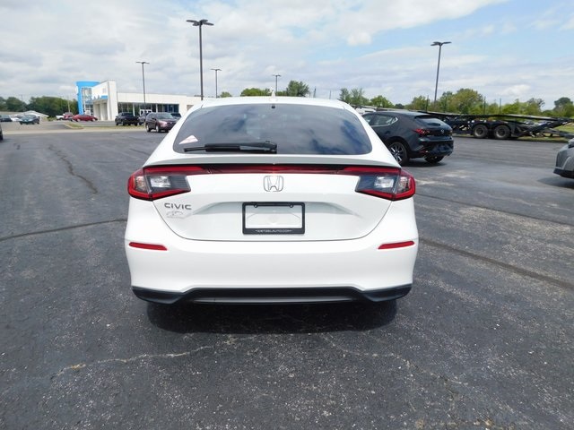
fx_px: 381
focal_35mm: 23
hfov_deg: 73.9
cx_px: 287
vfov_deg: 58.9
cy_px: 215
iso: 125
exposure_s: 1/500
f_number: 6
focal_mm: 4
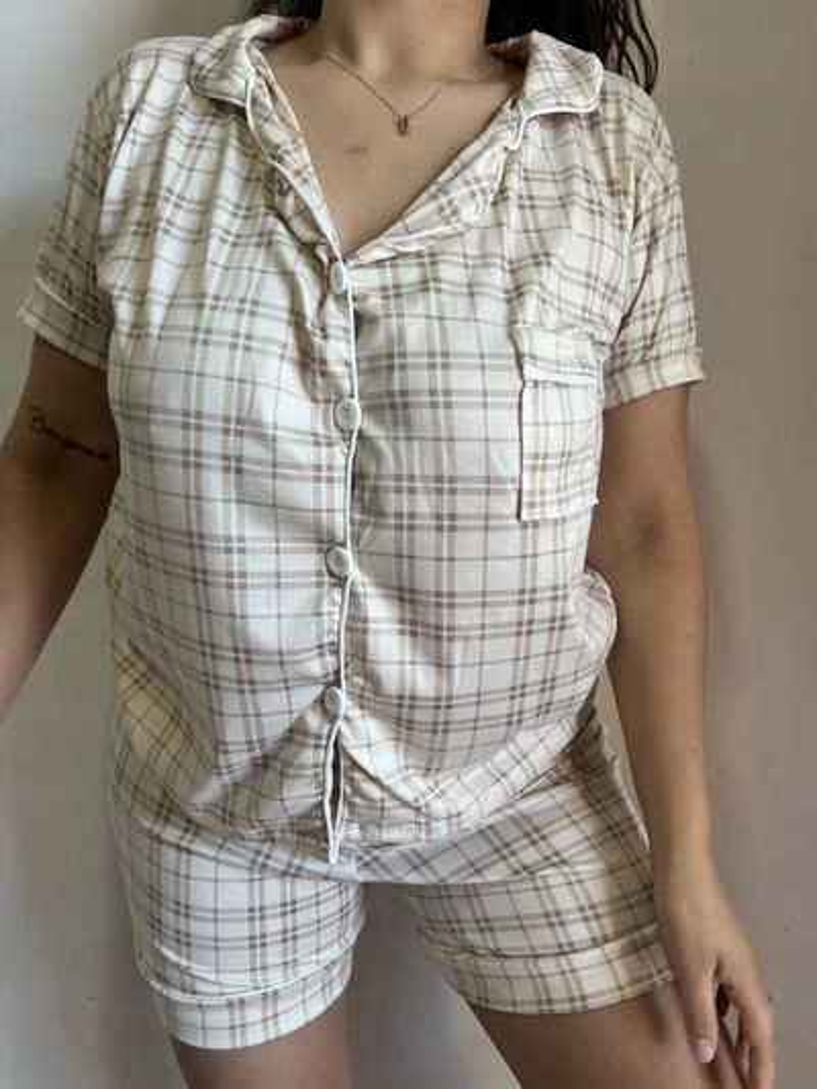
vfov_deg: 67.3
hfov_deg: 53.1
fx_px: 818
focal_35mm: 26
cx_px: 408
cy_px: 544
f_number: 1.6
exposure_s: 1/122
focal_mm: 5.1
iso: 64
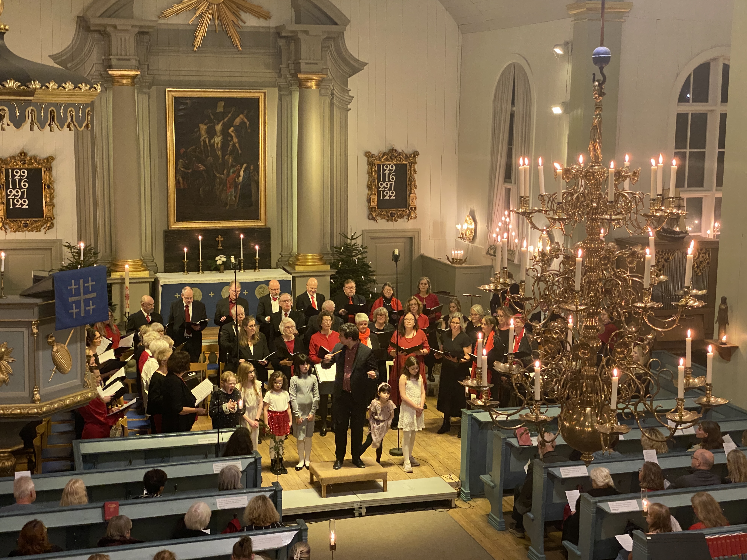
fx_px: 1144
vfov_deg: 27.5
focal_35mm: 53
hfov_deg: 36.2
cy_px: 280
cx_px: 368
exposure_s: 1/33
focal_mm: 6
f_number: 2
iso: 640
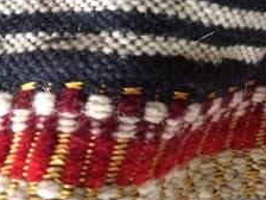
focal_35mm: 83
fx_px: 638
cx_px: 232
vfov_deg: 16.9
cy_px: -50
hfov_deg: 23.0
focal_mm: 4.15
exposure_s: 1/30
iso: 250
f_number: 2.2
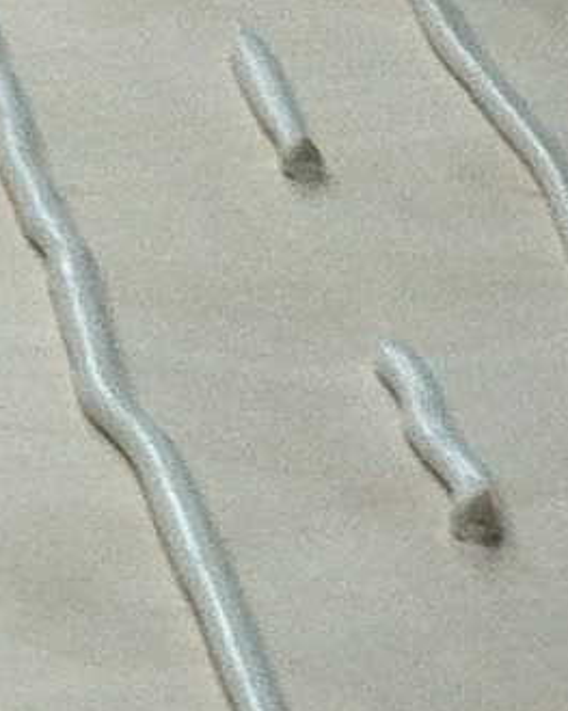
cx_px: -503
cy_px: 1290
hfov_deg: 5.6
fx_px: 5655
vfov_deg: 7.0
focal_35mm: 269
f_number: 2.8
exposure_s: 1/15
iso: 100
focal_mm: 3.85
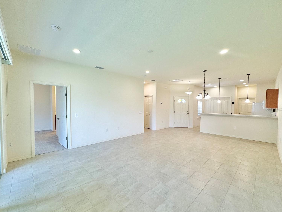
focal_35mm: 15
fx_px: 122
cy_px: 109
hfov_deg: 98.0
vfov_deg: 81.7
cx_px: 132
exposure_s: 1/120
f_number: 2.2
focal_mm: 2.22
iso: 125
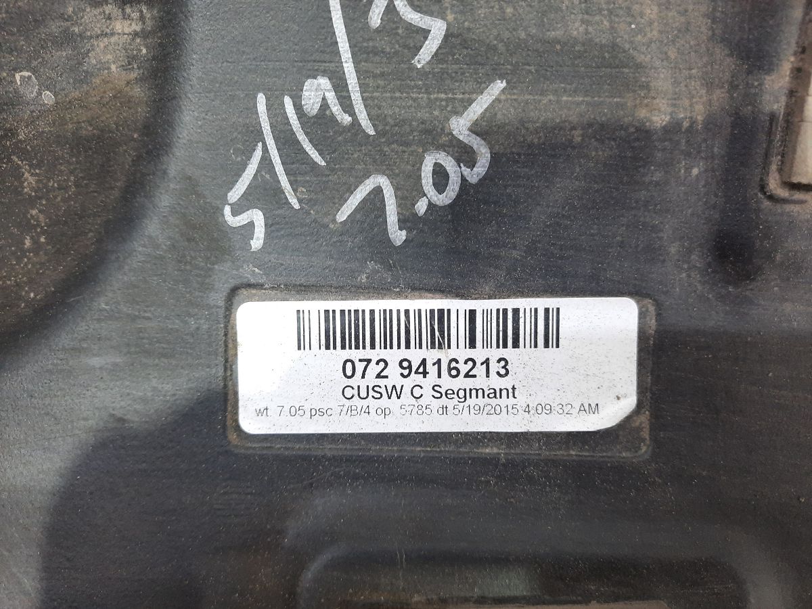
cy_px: 304
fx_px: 586
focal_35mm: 25
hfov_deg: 69.4
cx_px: 406
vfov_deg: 54.9
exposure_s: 1/50
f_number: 2
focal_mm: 4.6
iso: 320
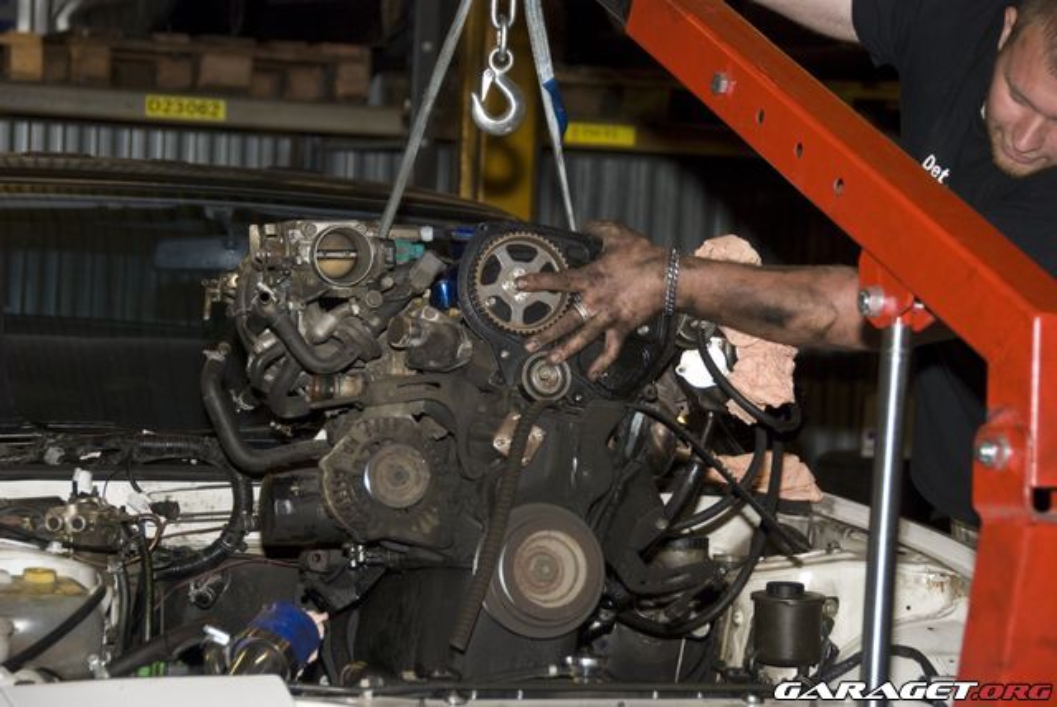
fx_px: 3086
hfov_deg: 19.4
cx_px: 528
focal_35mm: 105
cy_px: 354
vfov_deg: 13.1
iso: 400
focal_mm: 70
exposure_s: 1/40
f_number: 5
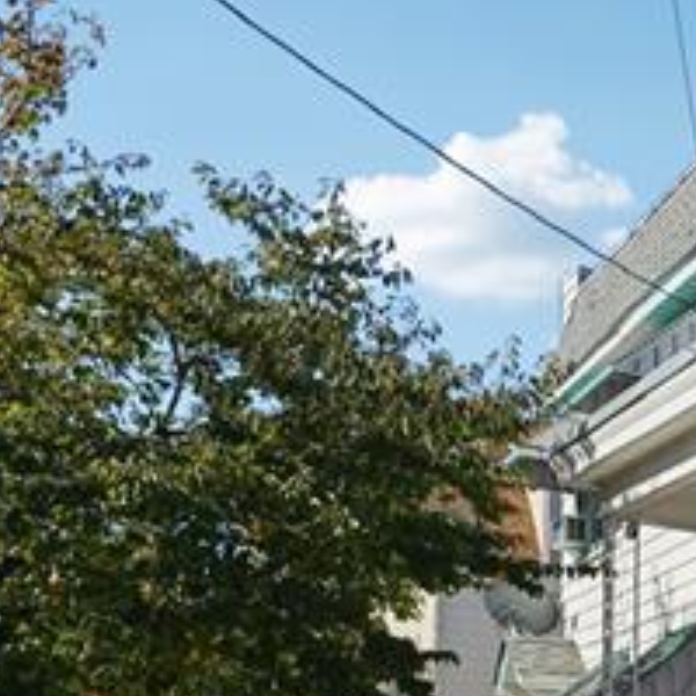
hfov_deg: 15.1
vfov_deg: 24.3
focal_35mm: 61
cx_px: 1677
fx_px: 1388
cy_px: 929
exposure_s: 1/1250
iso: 400
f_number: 8
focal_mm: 14
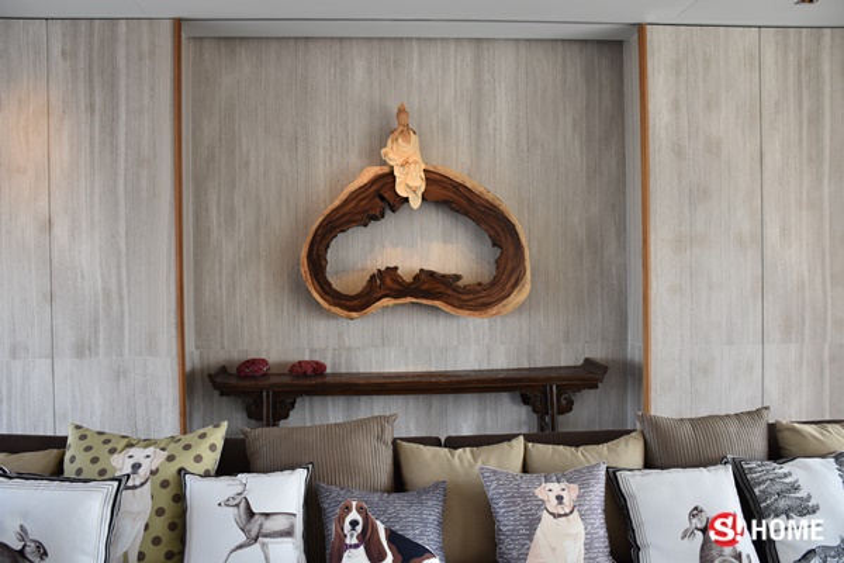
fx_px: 703
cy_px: 282
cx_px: 422
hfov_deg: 61.9
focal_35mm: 30
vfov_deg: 43.6
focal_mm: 20
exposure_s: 1/100
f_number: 5
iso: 400
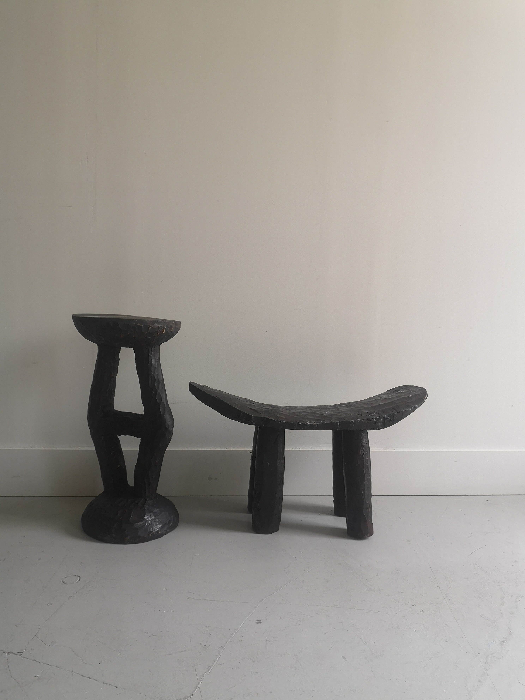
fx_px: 546
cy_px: 350
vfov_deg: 65.3
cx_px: 262
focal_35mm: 27
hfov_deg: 51.4
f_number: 1.8
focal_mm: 3.95
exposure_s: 1/50
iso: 125
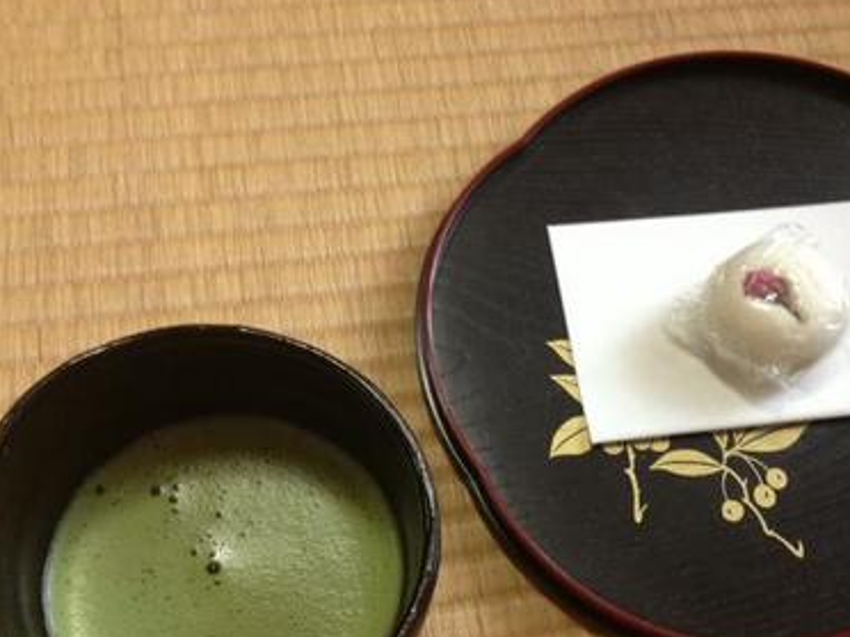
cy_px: 419
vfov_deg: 30.7
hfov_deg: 40.2
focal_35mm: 47
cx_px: 530
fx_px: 1154
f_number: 2.4
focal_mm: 4.28
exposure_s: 1/20
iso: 100
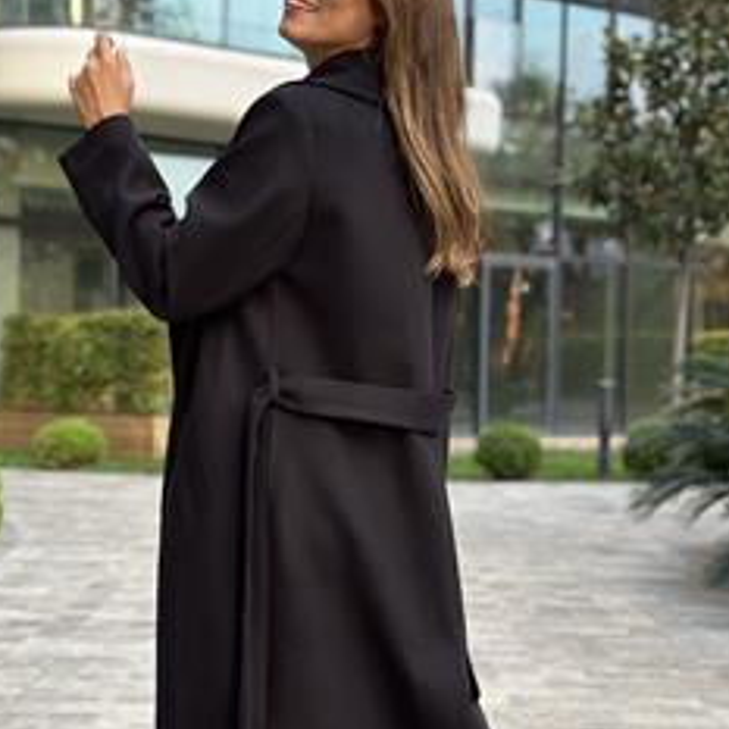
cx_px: 322
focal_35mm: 92
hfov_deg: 18.9
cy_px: 429
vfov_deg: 18.9
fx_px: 2192
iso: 80
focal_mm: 6.86
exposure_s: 1/213
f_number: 1.78
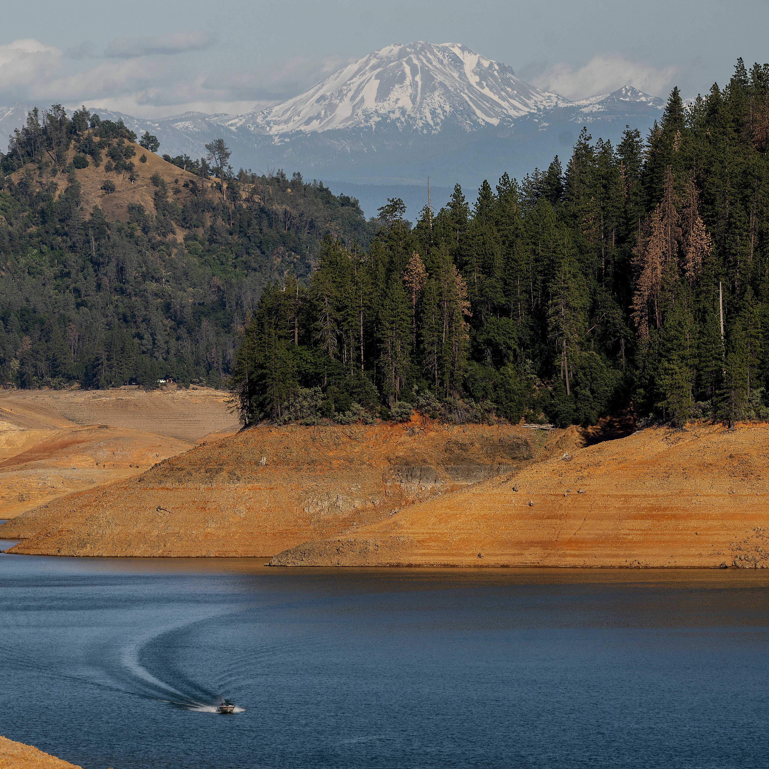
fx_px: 9651
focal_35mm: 384
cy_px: 384
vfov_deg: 4.6
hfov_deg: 4.6
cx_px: 280
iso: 200
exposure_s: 1/2000
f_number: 5.6
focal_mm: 300
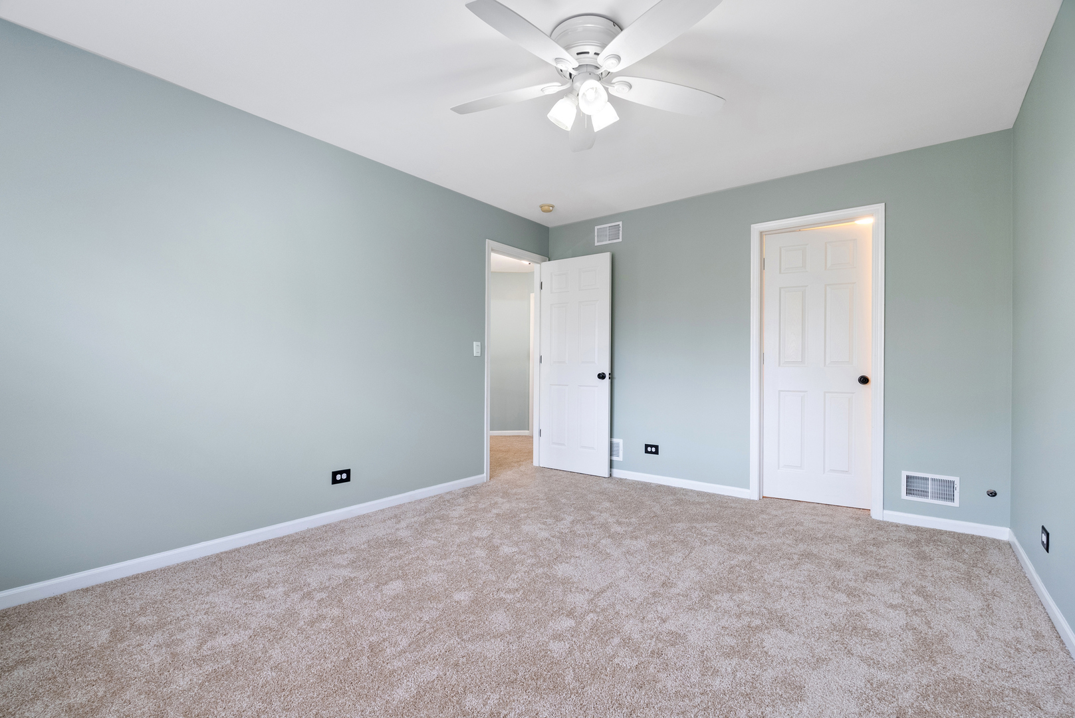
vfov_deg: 73.8
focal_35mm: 16
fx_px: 478
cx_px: 538
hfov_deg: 96.7
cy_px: 359
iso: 640
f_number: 8
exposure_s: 1
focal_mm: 16
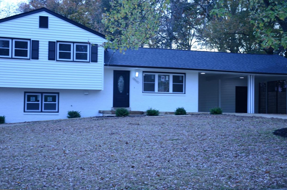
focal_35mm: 56
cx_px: 147
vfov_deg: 24.1
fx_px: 445
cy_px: 90
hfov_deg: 35.7
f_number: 4
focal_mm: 32
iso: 100
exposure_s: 1/40
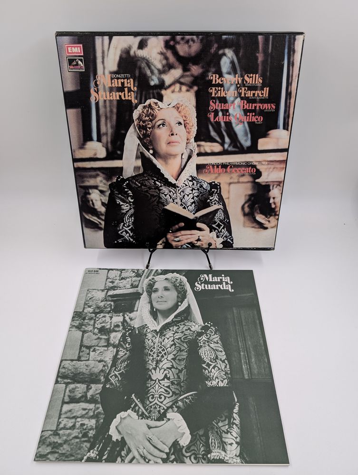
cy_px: 238
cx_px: 179
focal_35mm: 24
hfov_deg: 56.9
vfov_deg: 71.5
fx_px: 330
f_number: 1.68
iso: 23
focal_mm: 6.9
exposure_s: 1/23.8
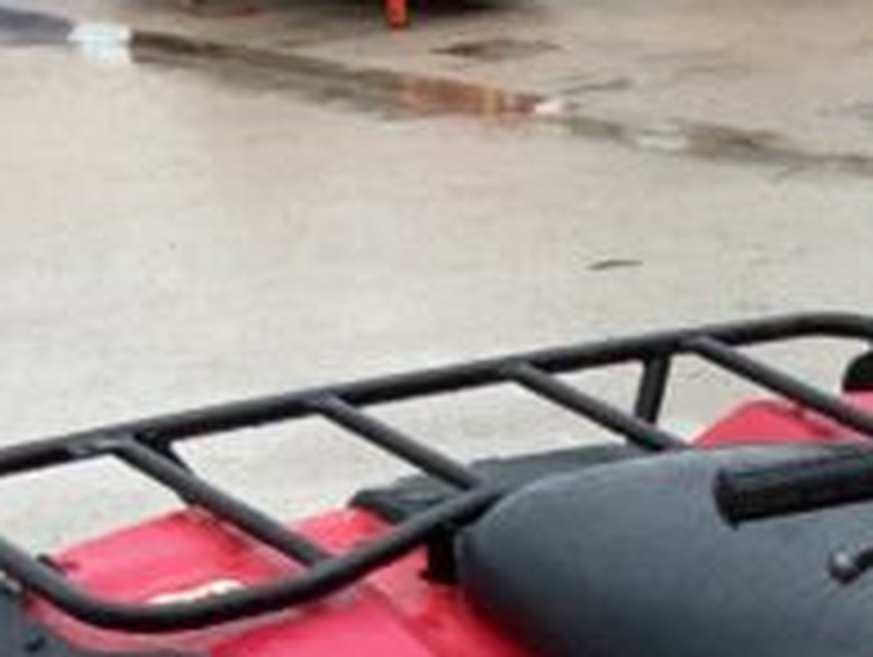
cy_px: 1215
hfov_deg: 11.9
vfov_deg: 9.2
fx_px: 3863
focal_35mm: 153
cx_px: 1580
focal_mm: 3
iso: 32
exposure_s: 1/122
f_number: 1.8
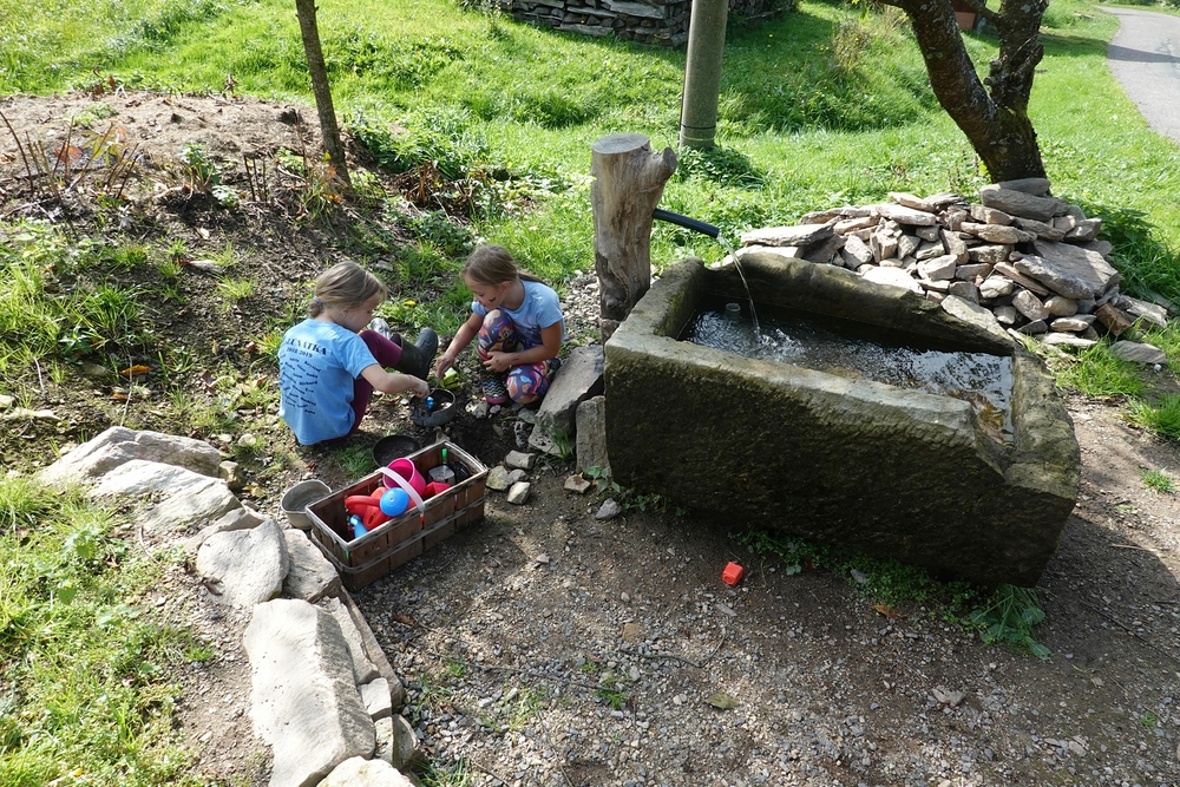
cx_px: 590
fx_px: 787
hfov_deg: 73.7
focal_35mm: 24
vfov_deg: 53.1
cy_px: 394
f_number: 8
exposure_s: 1/80
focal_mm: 9
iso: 125
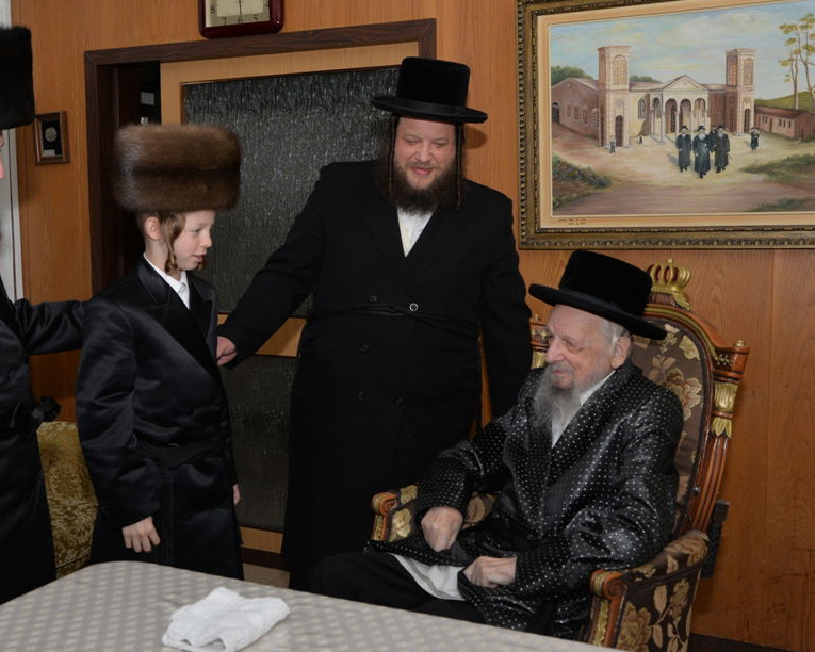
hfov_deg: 41.8
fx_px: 1061
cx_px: 322
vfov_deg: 34.1
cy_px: 301
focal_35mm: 44
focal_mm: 35
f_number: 6.3
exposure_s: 1/100
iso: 640
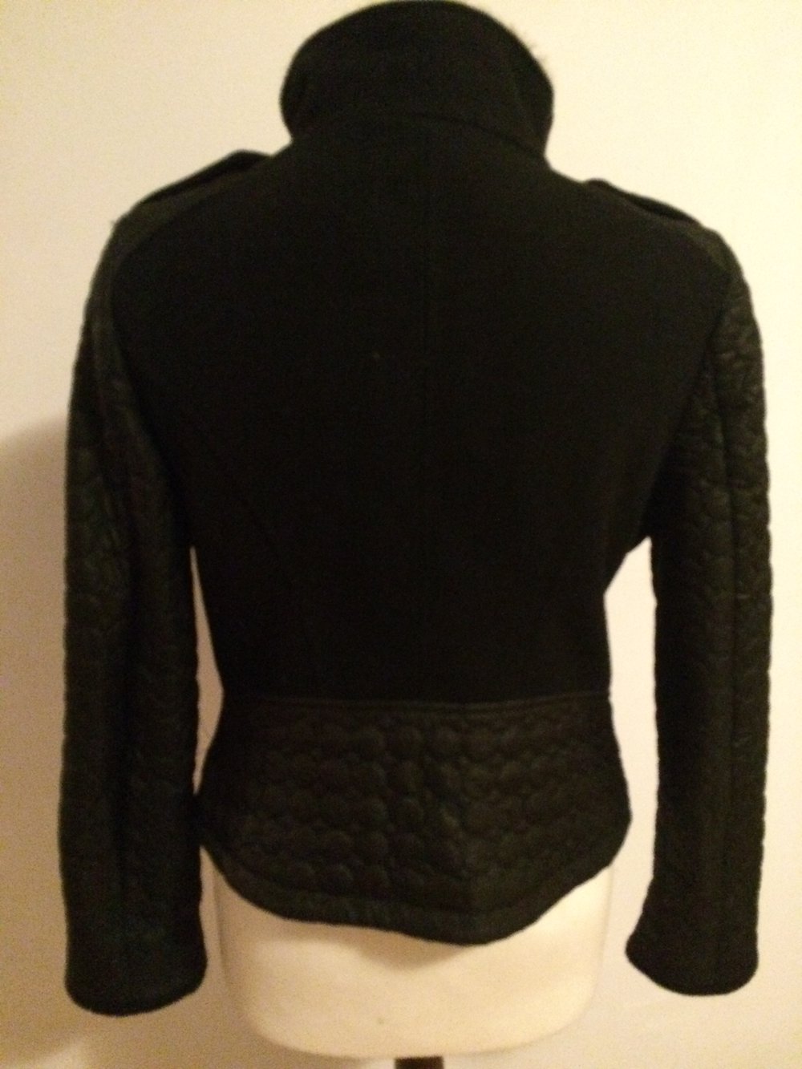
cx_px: 401
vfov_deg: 61.7
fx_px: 896
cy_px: 534
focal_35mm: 29
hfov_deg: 48.2
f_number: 2.2
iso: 800
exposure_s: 1/17
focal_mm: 4.15
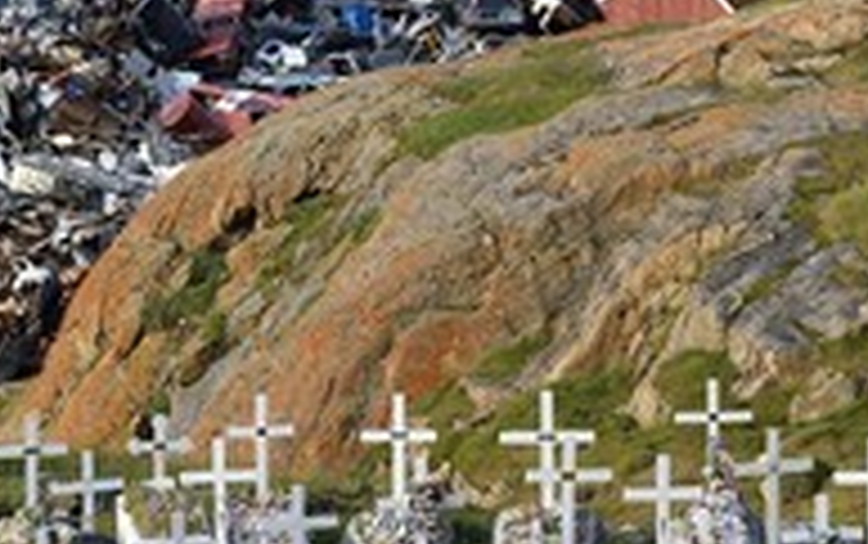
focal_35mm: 377
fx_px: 8926
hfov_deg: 5.6
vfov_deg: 3.5
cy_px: 103
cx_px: 580
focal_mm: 170
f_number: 8
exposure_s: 1/250
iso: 200
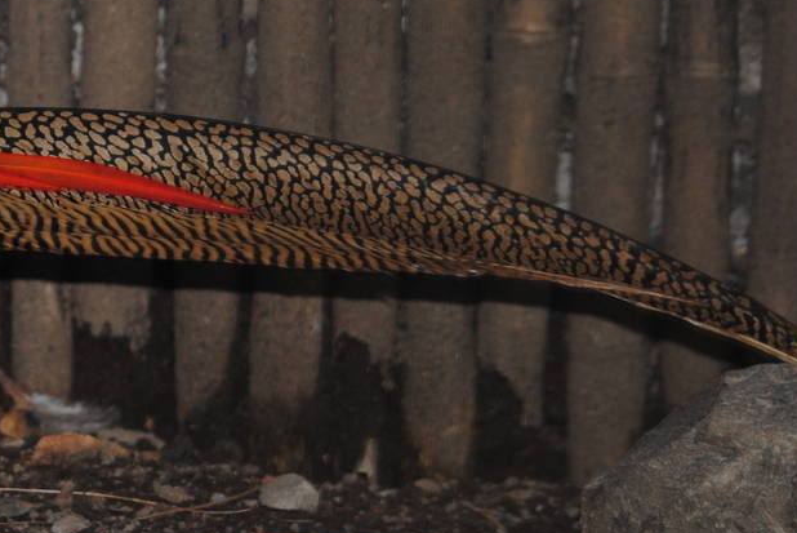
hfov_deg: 7.5
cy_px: 372
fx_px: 6026
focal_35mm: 272
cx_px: -156
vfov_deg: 5.1
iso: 200
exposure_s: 1/60
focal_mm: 70
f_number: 4.5
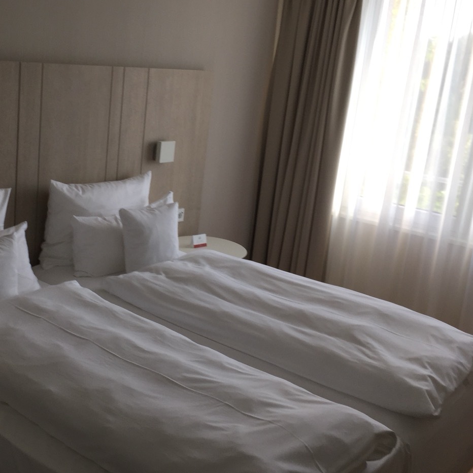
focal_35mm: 44
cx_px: 179
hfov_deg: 38.1
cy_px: 222
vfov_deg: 38.3
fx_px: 680
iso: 32
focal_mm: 4.15
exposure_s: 1/100
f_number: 2.2
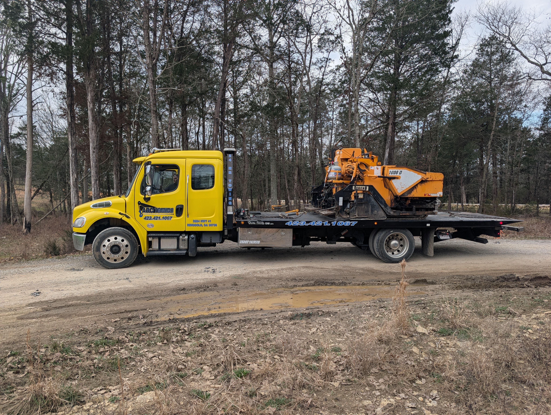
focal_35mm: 24
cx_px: 276
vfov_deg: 56.9
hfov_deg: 71.5
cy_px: 208
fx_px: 383
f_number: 1.68
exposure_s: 1/387
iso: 19
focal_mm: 6.9
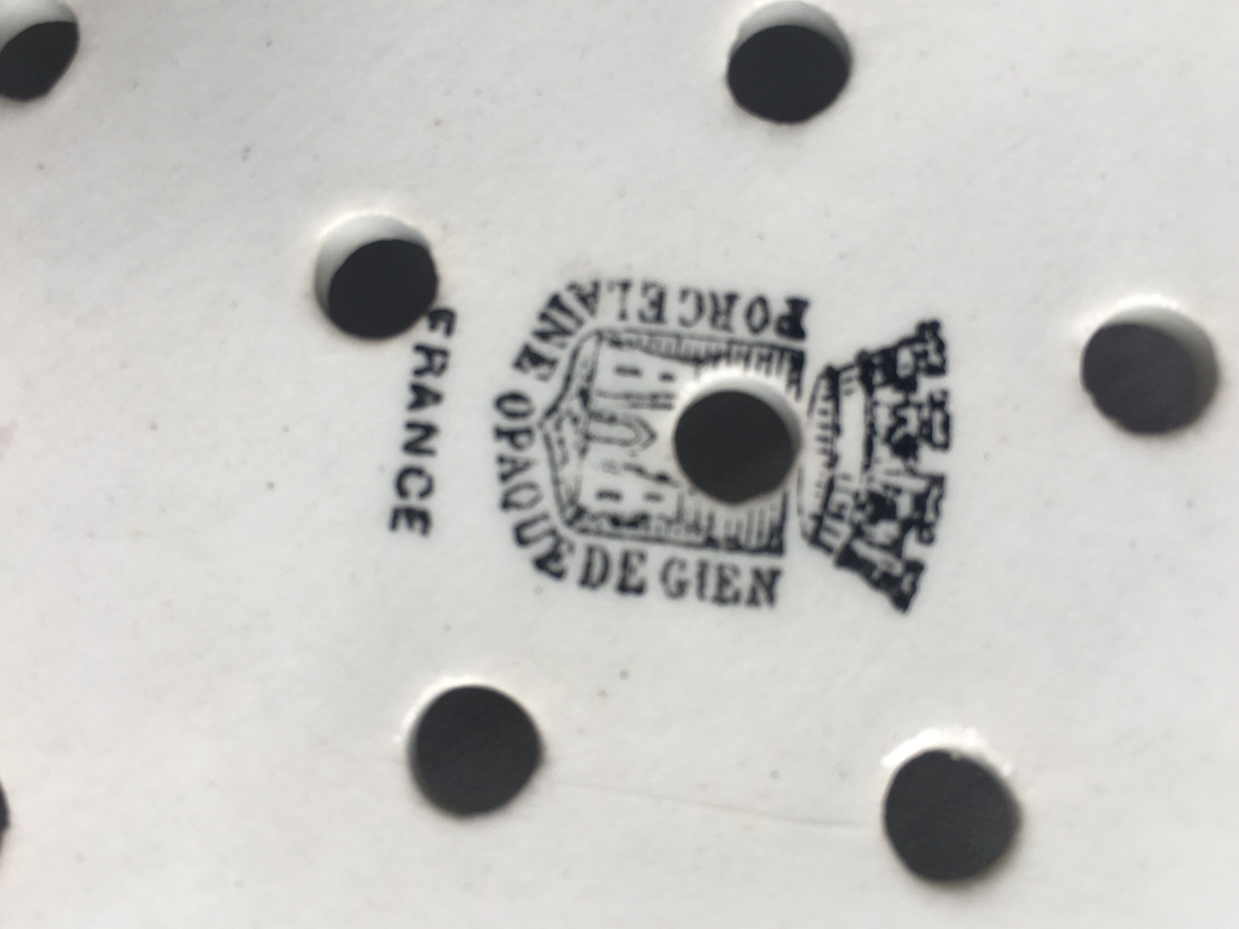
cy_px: 461
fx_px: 1074
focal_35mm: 30
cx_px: 629
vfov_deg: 46.8
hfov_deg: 60.0
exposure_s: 1/131
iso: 25
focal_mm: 4.15
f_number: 2.2
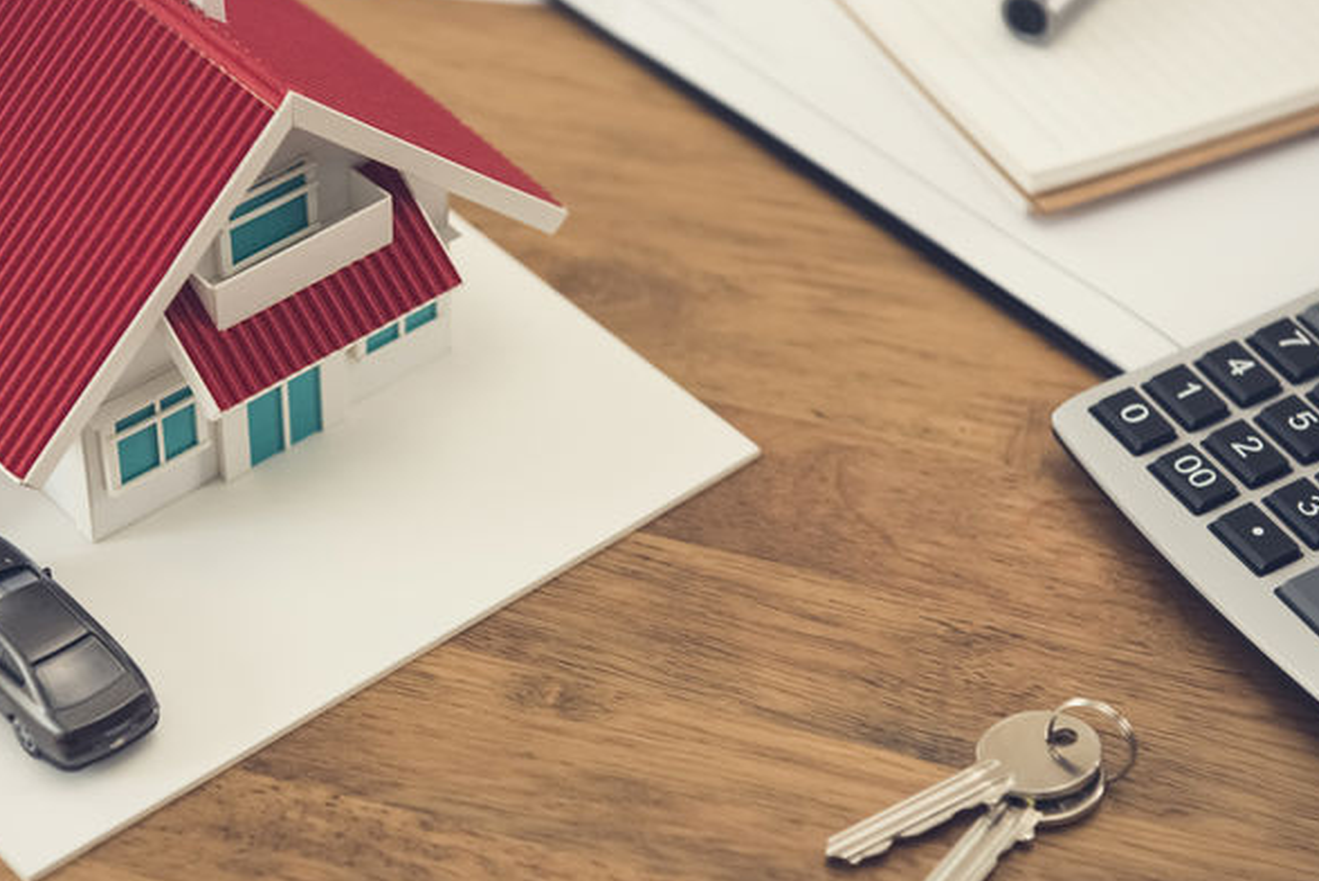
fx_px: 3702
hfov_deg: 20.2
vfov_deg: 13.6
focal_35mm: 101
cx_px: 594
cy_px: 460
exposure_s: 1/125
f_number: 4
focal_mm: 70
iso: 400
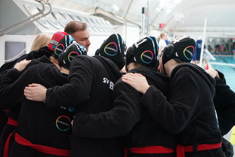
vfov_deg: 19.5
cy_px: 78
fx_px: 457
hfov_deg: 28.8
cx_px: 118
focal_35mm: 70
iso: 6400
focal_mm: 70
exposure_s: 1/125
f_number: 5.6
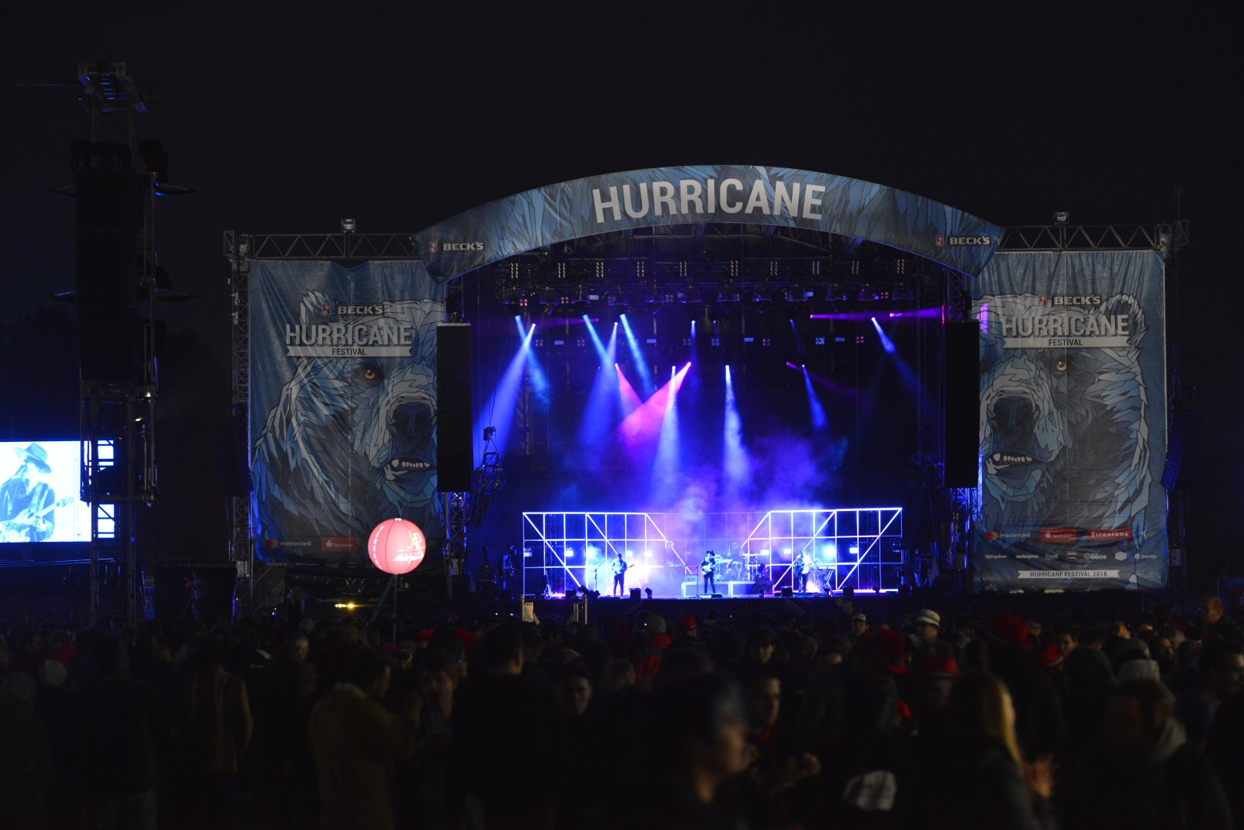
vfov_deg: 11.8
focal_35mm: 116
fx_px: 4010
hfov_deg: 17.6
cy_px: 415
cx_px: 622
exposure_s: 1/80
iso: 3200
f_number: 4.5
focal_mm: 116
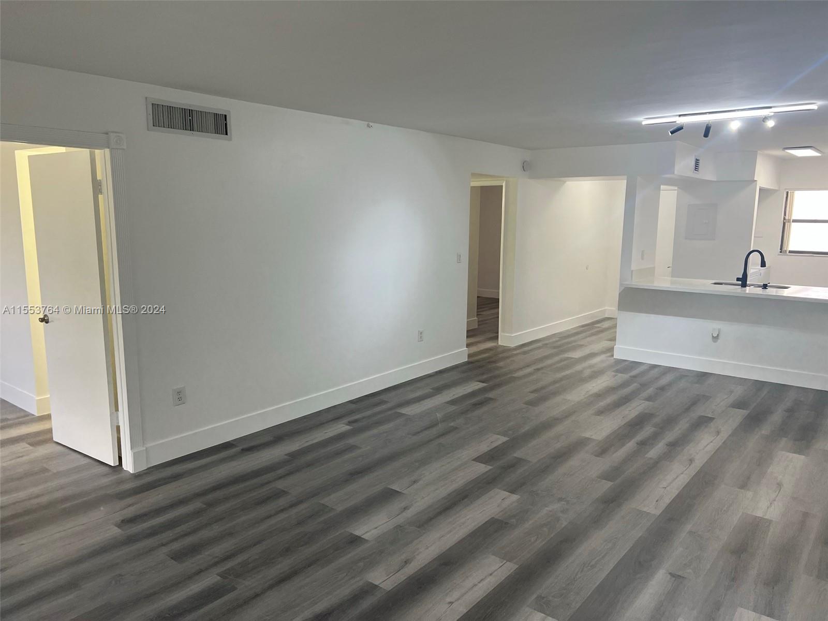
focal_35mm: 26
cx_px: 414
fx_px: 622
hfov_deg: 67.3
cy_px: 310
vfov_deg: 53.1
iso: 80
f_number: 1.5
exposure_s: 1/120
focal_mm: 5.7
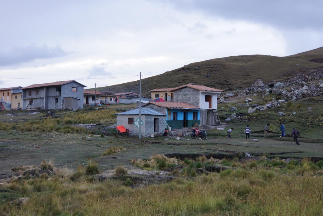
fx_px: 592
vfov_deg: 20.6
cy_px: 108
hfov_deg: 30.5
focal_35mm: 66
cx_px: 162
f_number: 5
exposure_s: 1/80
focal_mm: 44
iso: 500
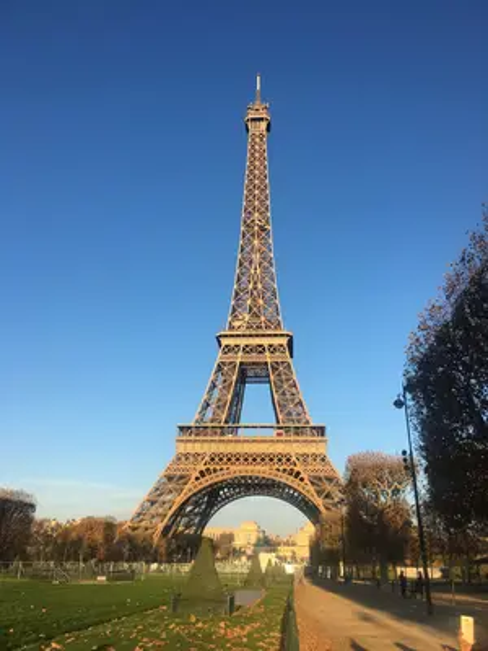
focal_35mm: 29
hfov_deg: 48.2
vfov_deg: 61.7
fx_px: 545
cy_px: 326
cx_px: 244
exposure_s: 1/962
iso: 25
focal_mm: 4.15
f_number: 2.2
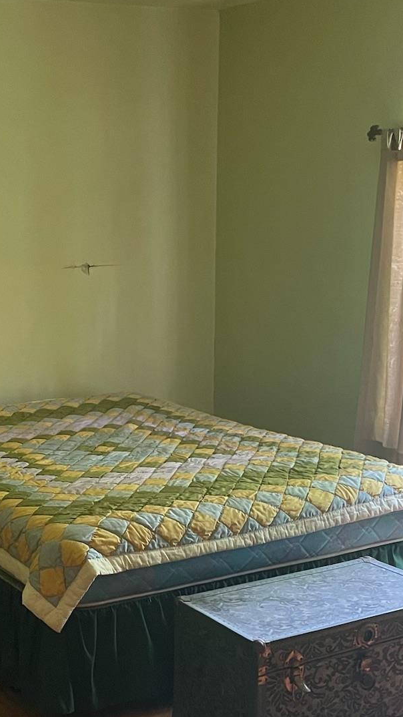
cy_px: 494
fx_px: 1026
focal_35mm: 54
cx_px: 67
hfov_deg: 21.9
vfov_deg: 38.0
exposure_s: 1/47
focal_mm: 4.2
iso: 500
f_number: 1.6
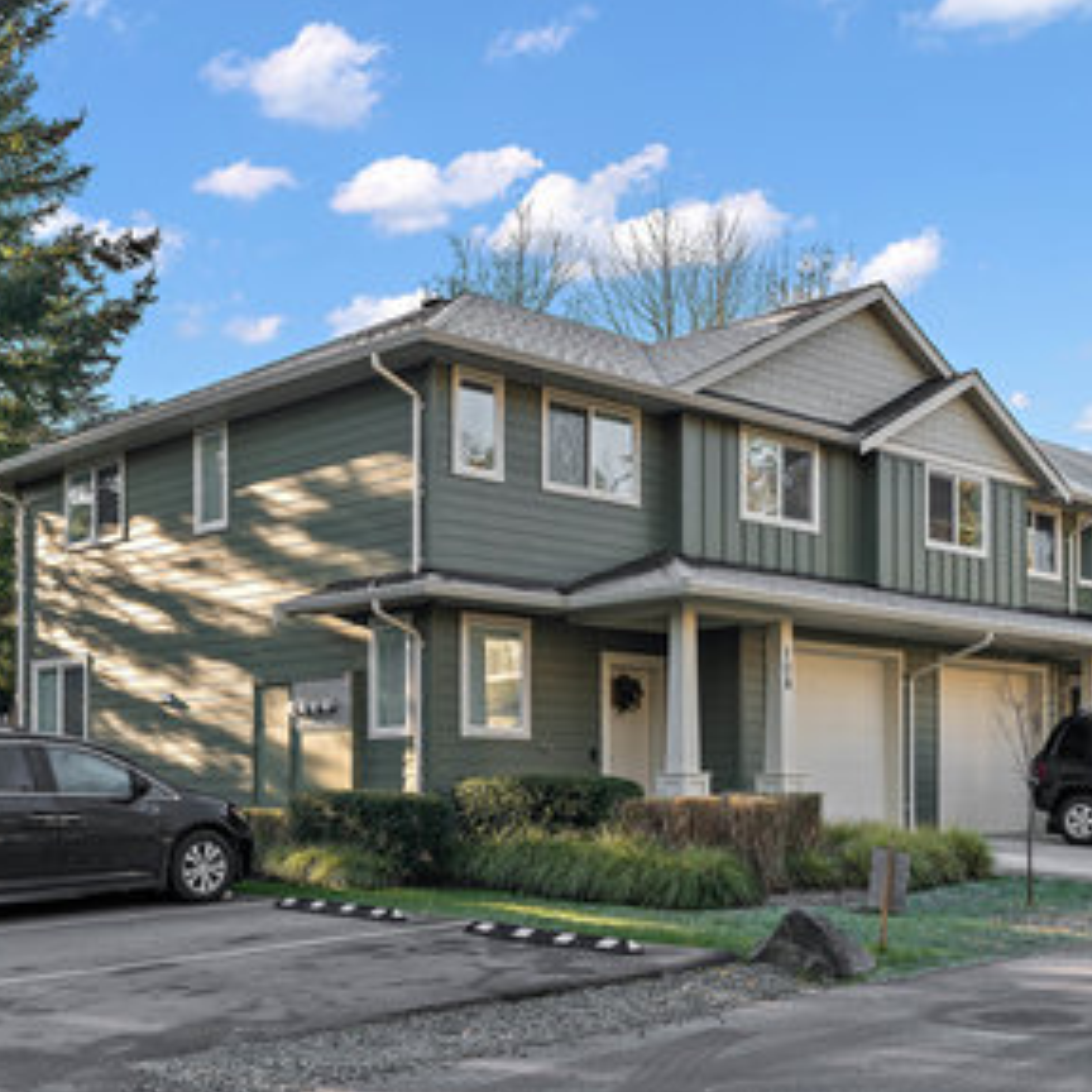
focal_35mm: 45
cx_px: 529
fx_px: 1606
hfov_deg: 37.5
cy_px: 546
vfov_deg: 37.6
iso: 400
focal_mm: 35
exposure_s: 1/320
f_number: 7.1
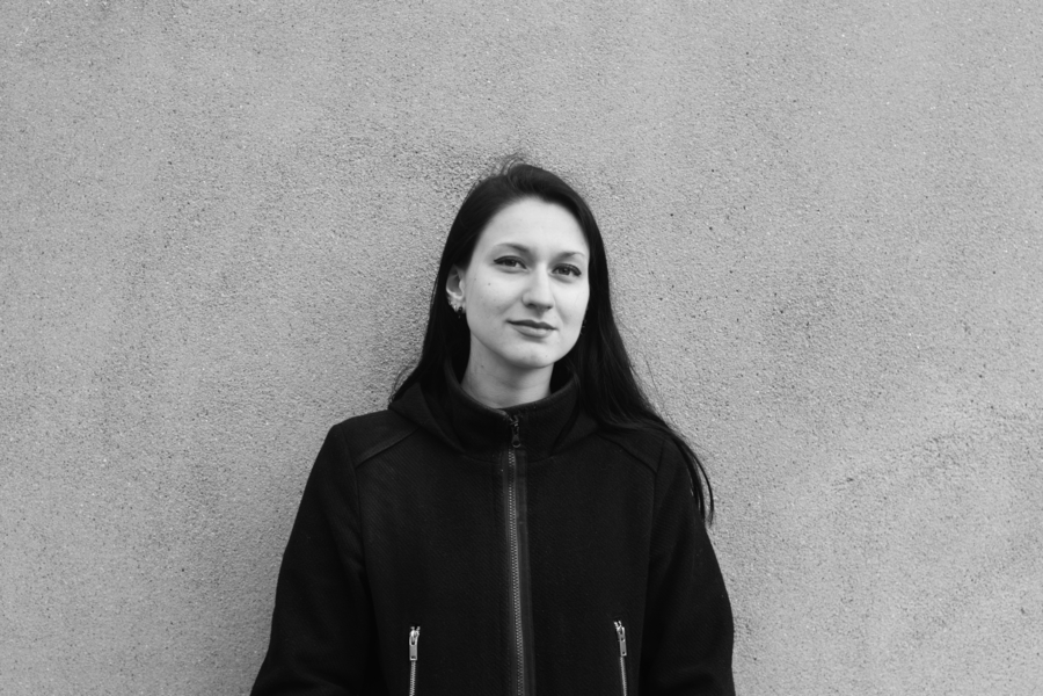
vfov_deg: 18.2
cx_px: 522
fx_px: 2173
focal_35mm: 75
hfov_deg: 27.0
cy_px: 348
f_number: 3.5
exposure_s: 1/400
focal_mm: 50
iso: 400
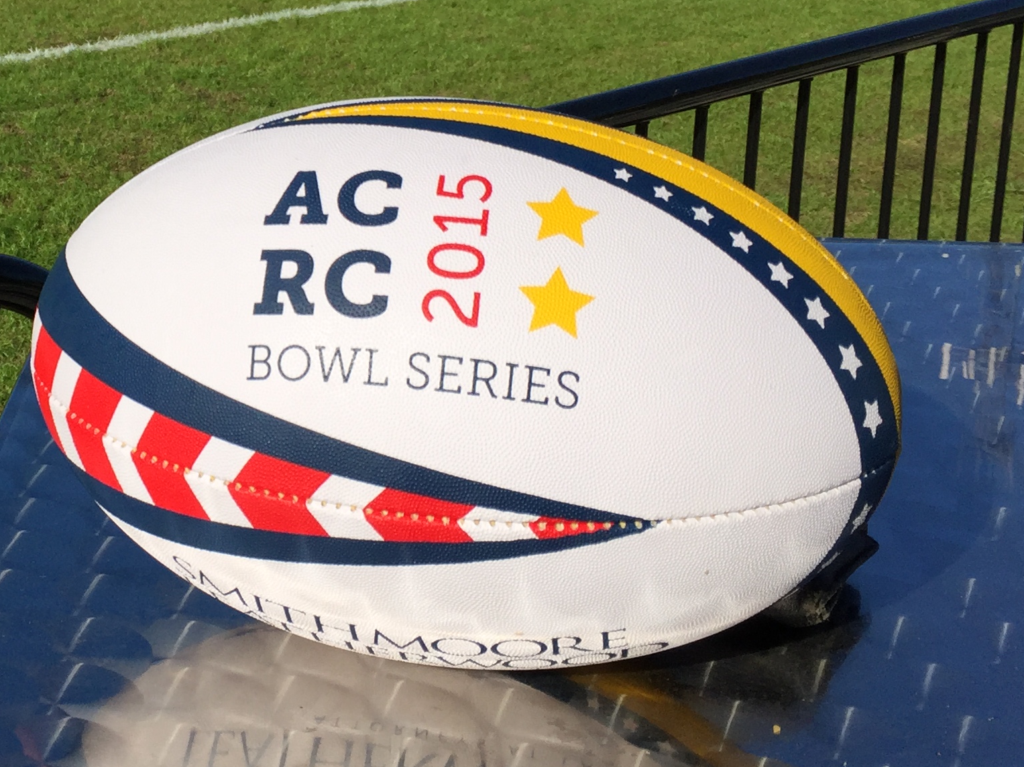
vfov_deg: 23.4
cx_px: 117
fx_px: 1834
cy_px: 174
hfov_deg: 30.0
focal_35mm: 62
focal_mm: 4.15
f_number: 2.2
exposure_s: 1/3968
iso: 32
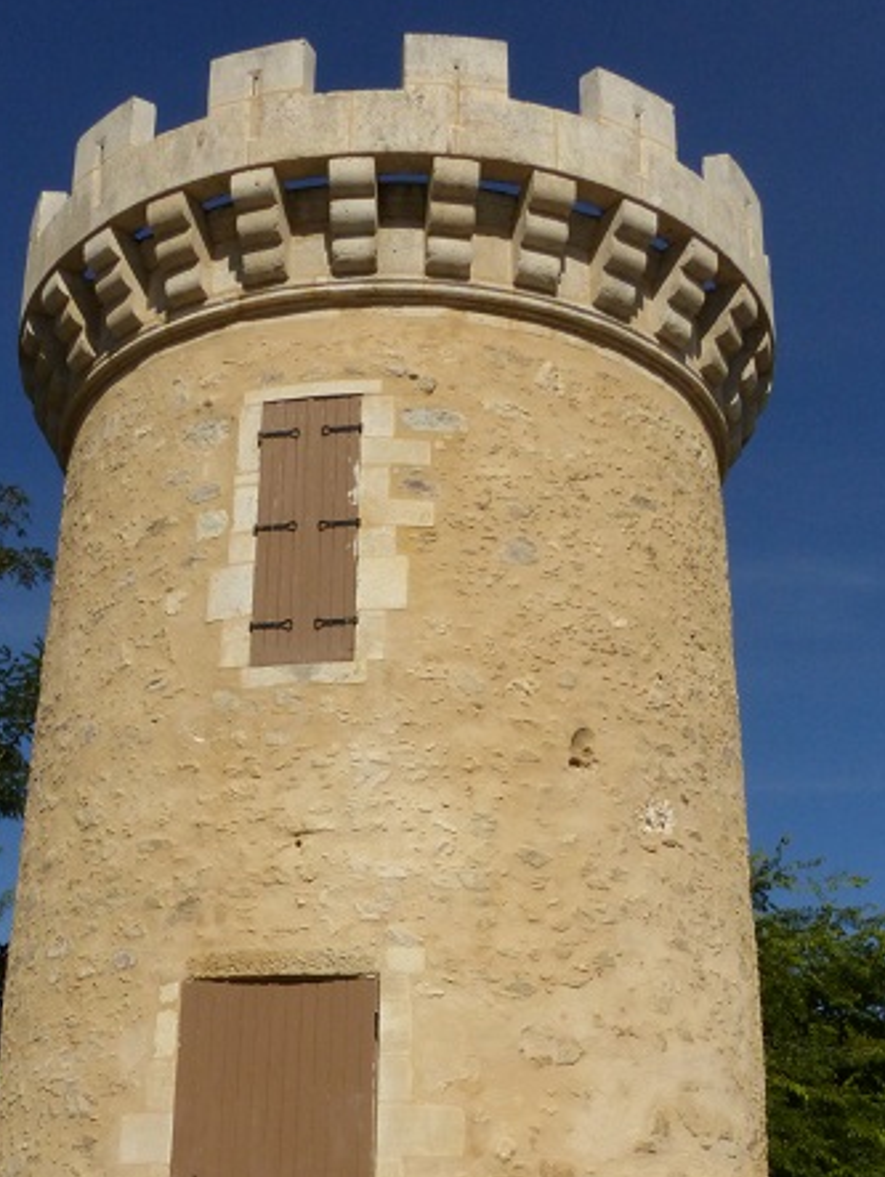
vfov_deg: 41.0
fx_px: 1566
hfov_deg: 31.5
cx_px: 351
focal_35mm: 46
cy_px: 712
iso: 400
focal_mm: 6.2
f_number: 8
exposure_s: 1/3200
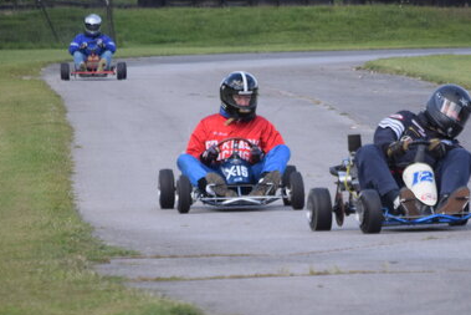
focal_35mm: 507
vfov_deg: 2.7
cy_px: 207
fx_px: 6635
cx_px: 270
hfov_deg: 4.1
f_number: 5.6
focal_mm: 200
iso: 800
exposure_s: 1/1000
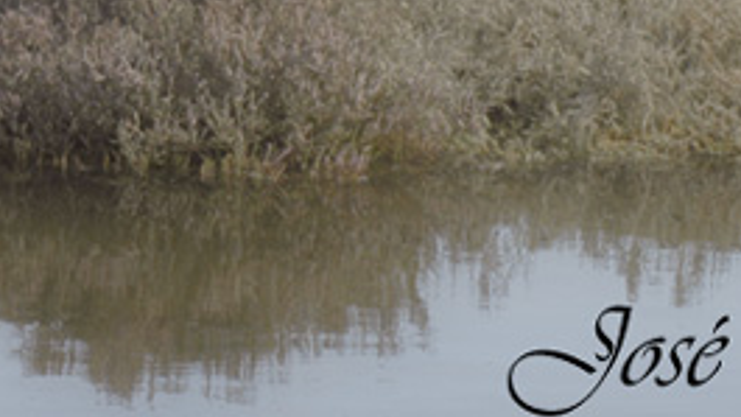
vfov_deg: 3.8
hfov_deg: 6.8
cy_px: -276
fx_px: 6248
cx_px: 42
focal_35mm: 318
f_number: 20
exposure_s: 1/60
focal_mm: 70
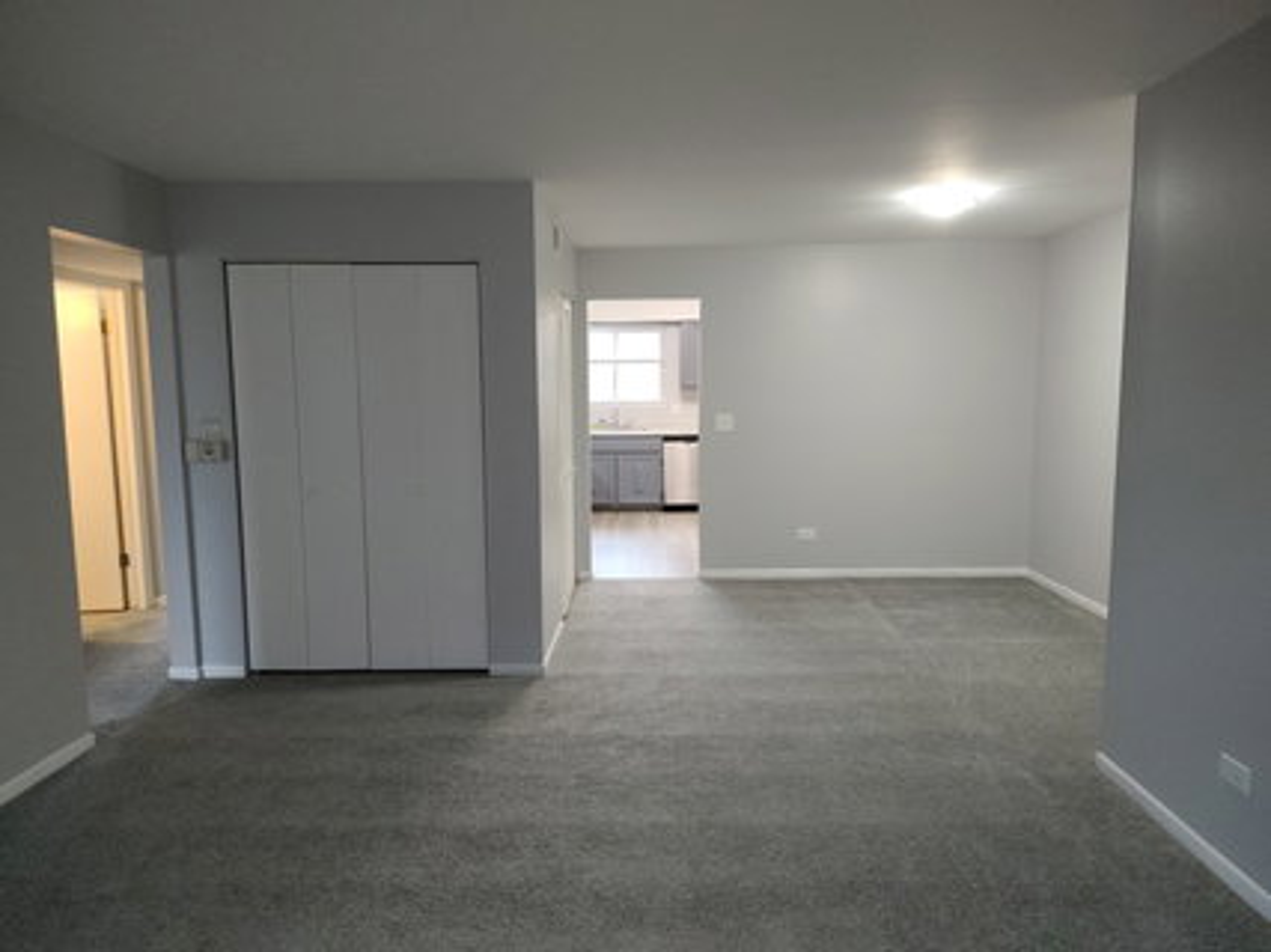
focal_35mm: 24
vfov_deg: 56.8
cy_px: 476
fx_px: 881
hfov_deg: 71.6
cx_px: 636
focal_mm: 5.56
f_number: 1.8
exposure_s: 1/60
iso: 618
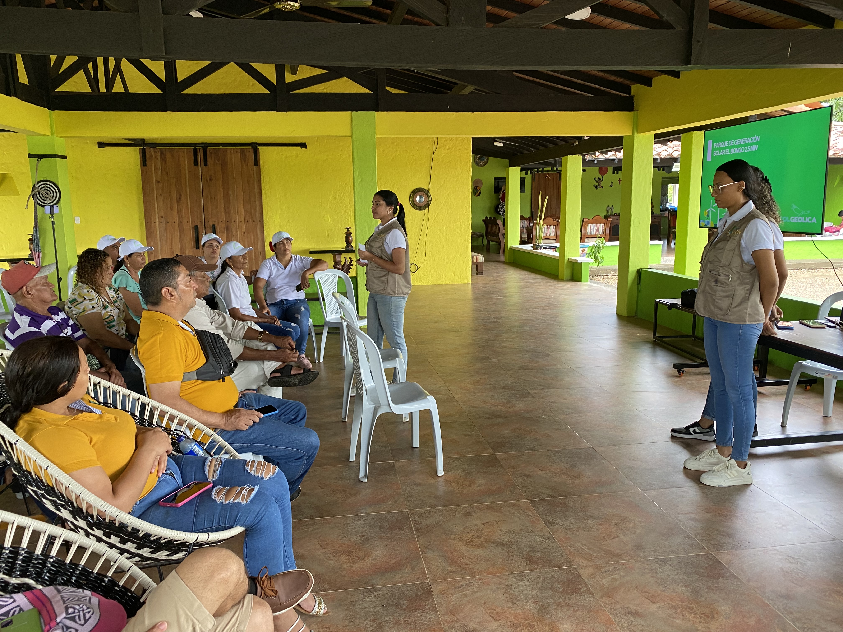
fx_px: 633
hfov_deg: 67.3
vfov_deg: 53.1
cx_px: 422
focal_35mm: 26
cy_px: 316
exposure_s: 1/66
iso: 125
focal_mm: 4.25
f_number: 1.8
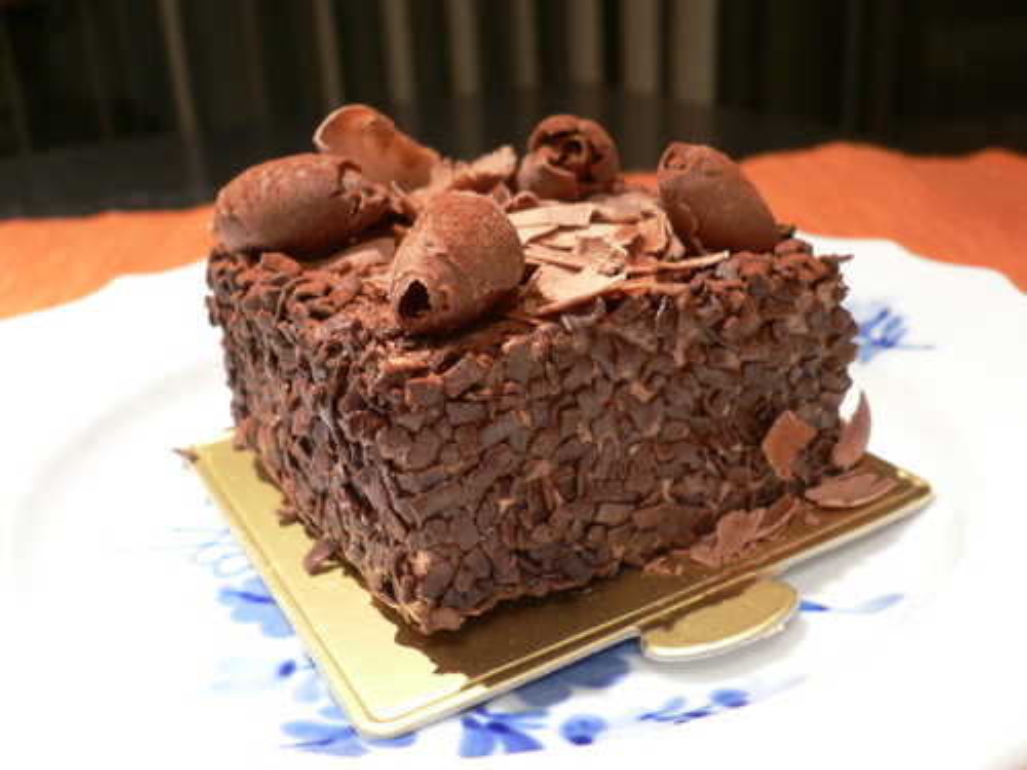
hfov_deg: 52.6
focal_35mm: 35
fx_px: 1038
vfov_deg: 40.7
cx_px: 514
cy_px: 385
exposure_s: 1/10
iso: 100
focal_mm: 5.8
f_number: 2.8
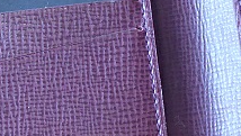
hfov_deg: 17.3
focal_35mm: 122
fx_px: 781
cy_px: 57
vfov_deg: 10.0
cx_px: 217
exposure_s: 1/25
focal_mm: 4.3
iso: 400
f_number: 3.3
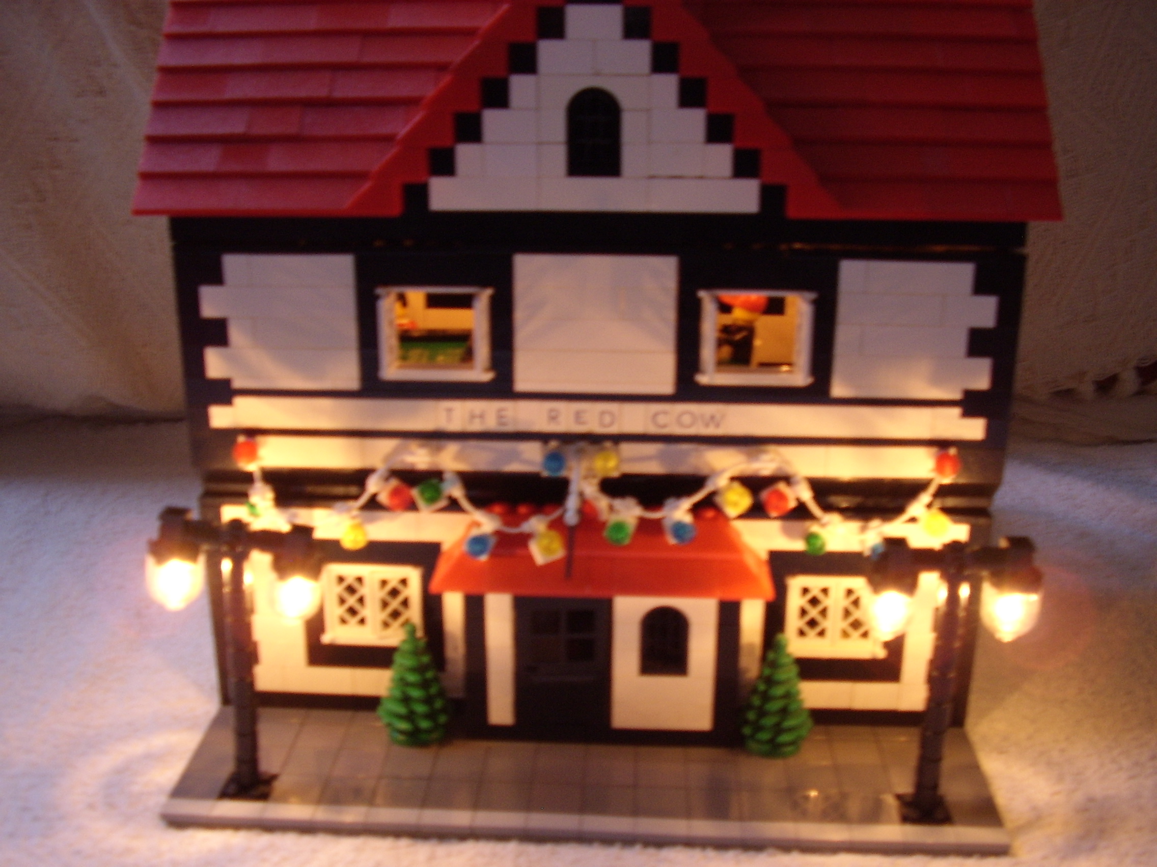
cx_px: 578
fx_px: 1003
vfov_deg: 46.8
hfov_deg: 60.0
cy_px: 434
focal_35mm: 30
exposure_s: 1/3
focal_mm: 5.8
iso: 100
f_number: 2.9
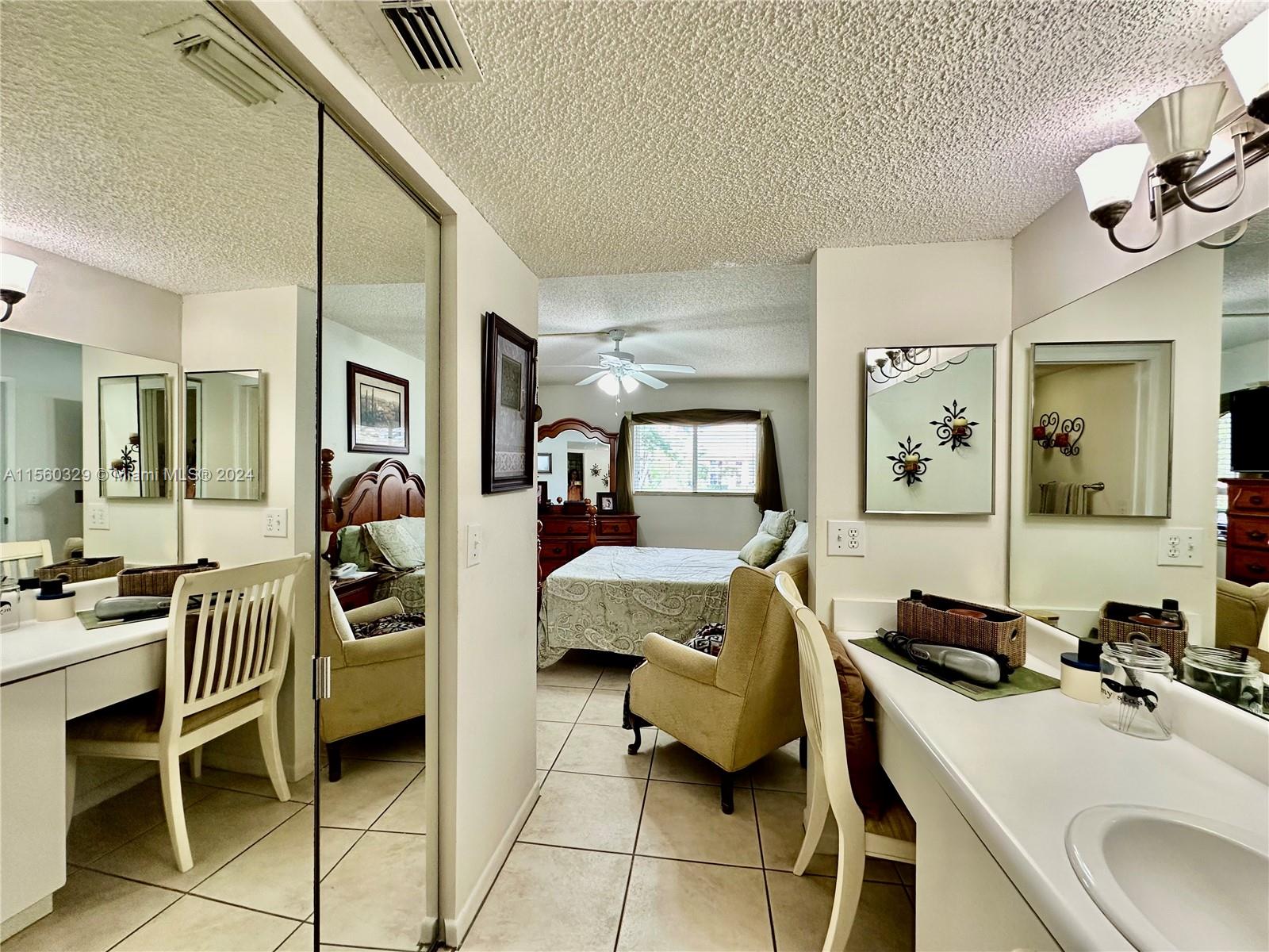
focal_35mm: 14
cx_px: 634
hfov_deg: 102.1
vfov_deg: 85.7
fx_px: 513
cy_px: 476
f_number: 2.2
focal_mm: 2.22
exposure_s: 1/120
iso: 160
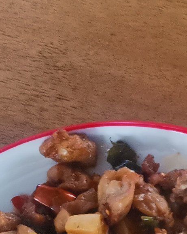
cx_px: 424
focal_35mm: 120
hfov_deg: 11.1
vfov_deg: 14.5
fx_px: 831
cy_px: 392
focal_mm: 5.5
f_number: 1.8
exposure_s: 1/33.3
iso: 400
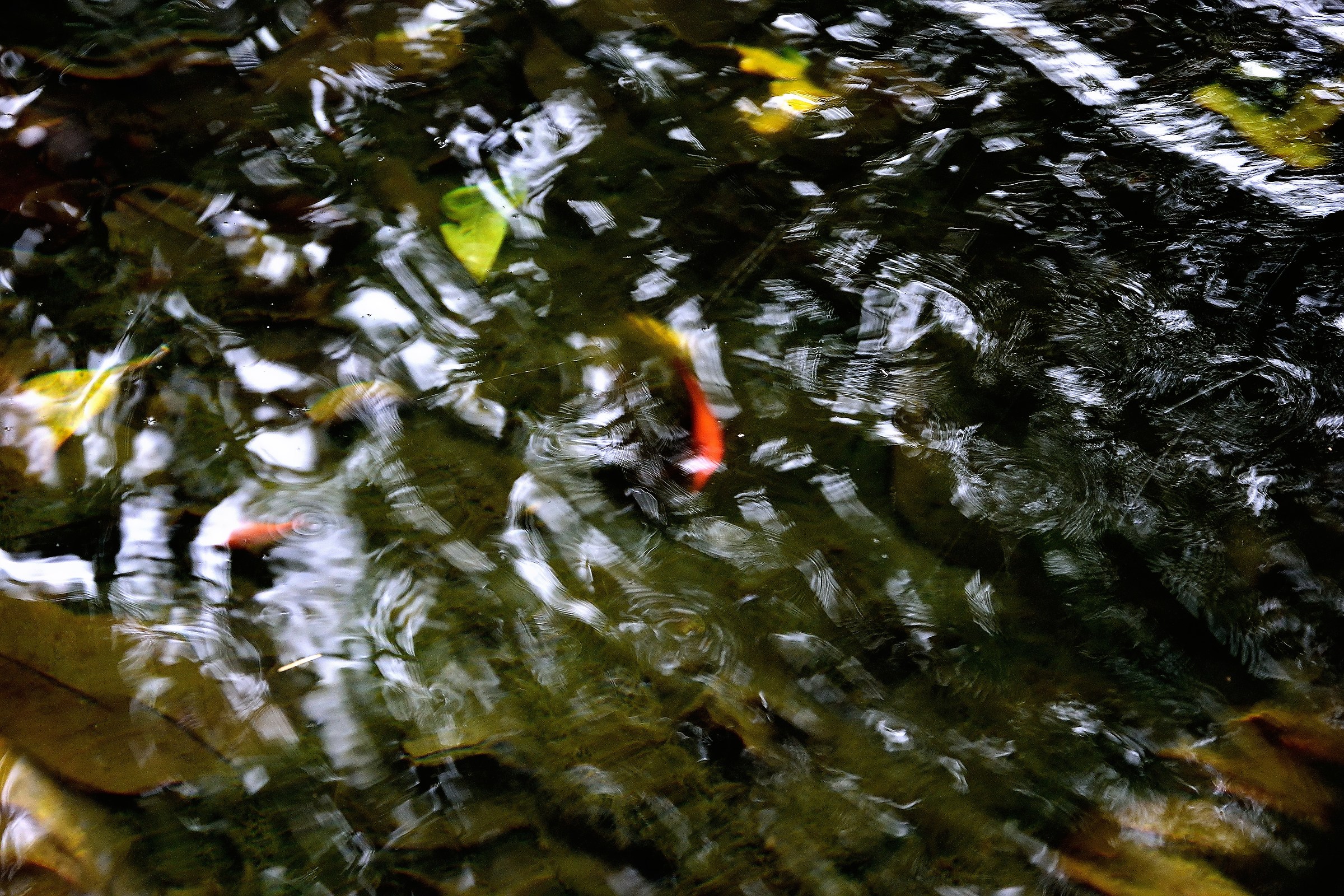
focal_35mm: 112
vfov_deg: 12.2
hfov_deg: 18.2
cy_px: 448
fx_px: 4200
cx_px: 672
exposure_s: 1/30
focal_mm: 75
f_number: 5.6
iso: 800
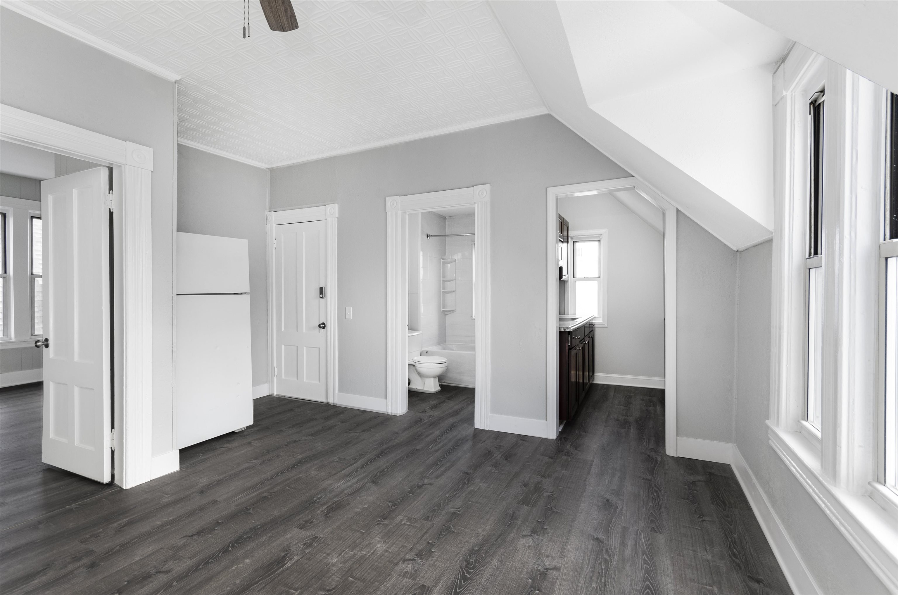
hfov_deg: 100.5
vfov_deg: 77.1
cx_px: 449
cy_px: 298
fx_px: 373
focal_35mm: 15
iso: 320
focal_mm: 10
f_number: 10
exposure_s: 1/10
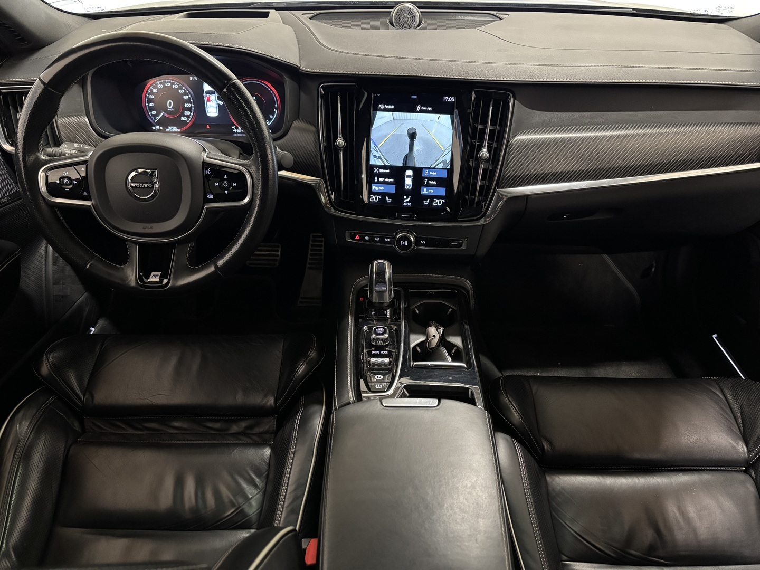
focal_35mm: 26
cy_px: 285
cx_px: 380
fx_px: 571
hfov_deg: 67.3
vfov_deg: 53.1
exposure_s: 1/25
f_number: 1.6
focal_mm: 5.96
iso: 640
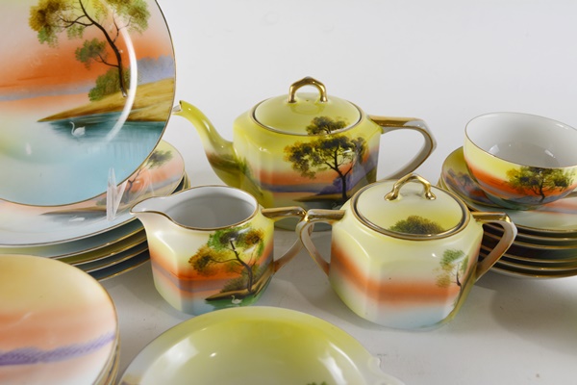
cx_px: 288
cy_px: 192
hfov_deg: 53.1
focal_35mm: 36
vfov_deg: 36.9
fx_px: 577
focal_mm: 24
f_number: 5.6
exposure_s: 1/125
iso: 220
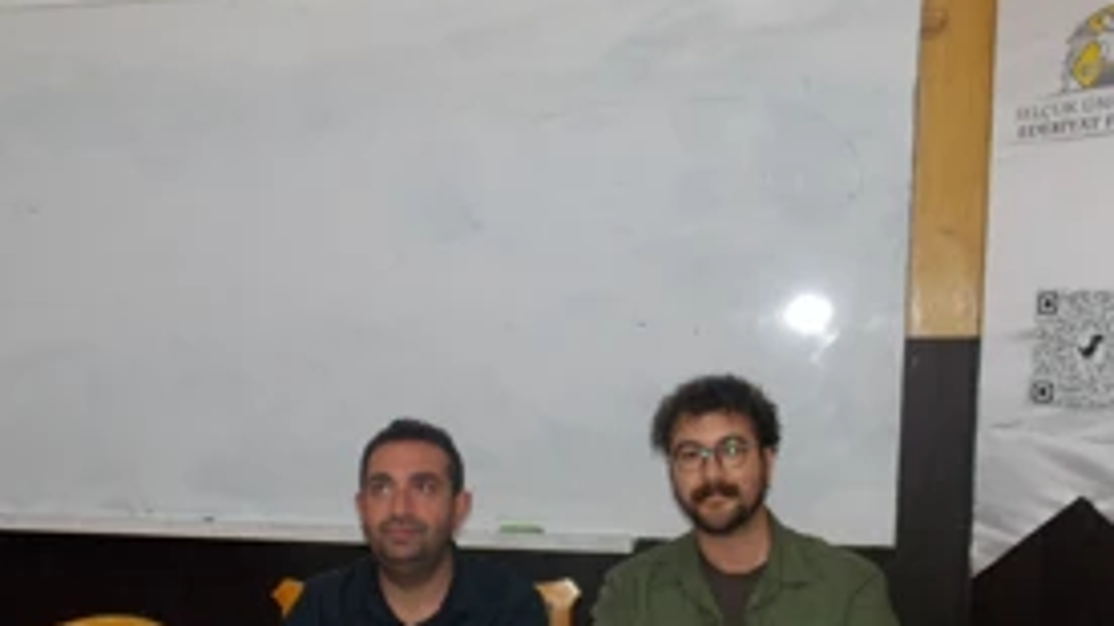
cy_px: 533
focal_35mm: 40
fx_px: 1181
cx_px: 581
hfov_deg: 50.5
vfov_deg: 28.8
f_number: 3.1
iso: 200
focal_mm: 4
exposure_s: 1/30
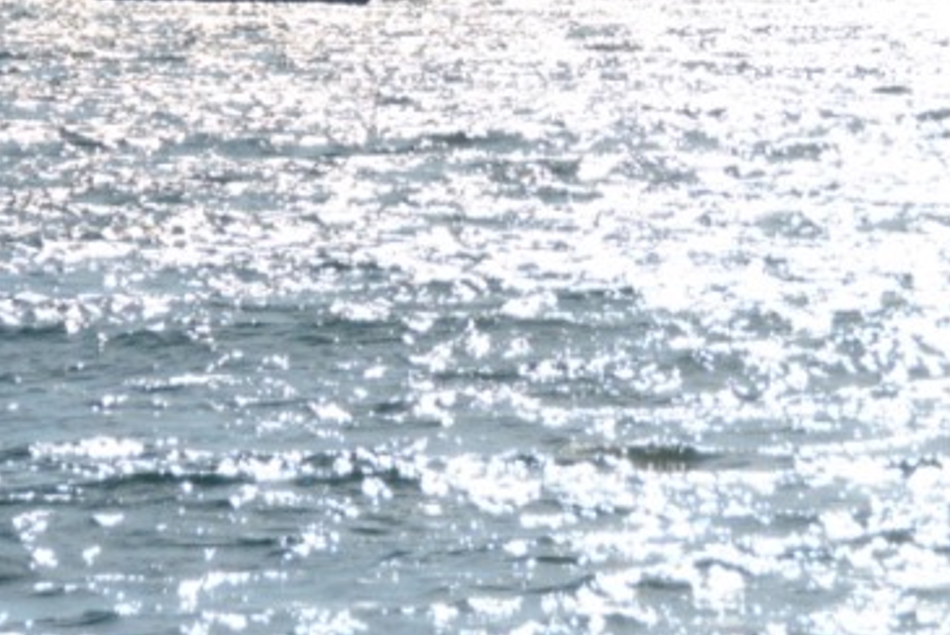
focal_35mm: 345
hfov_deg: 6.0
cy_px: 9
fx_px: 9111
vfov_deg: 4.0
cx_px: 937
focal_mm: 82
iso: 400
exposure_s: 1/4000
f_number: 5.6
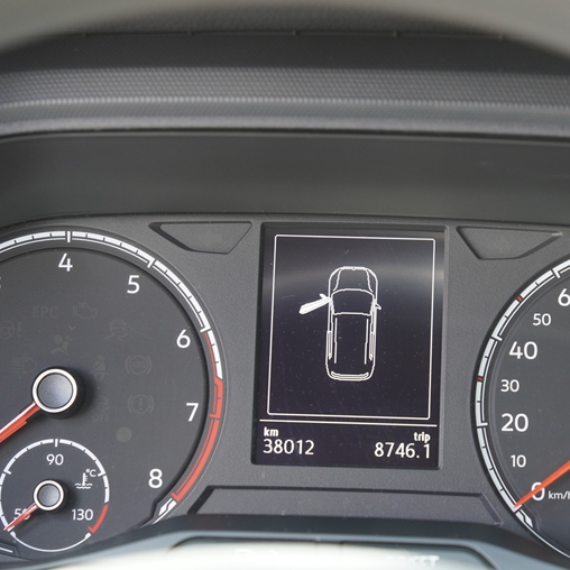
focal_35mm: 113
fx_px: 2105
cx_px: 356
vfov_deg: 15.4
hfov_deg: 15.4
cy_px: 288
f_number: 4
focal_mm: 44
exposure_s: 1/80
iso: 400
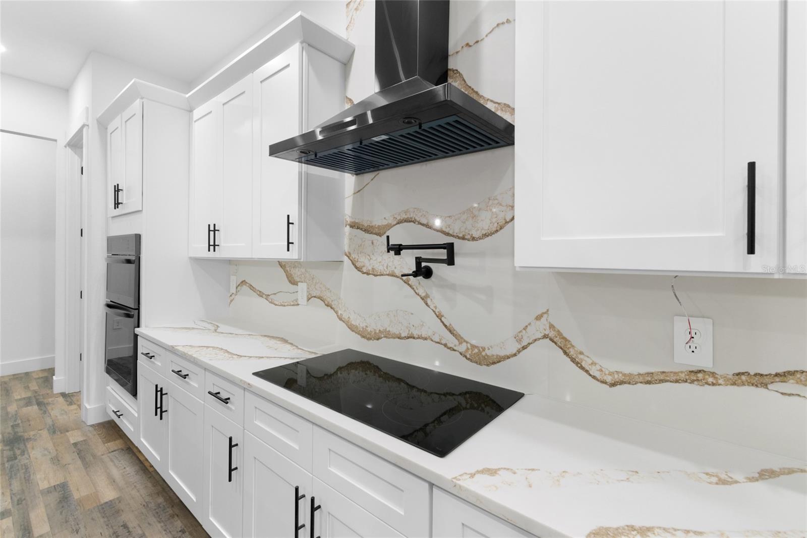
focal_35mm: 15
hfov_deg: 100.4
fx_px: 336
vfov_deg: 77.3
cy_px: 269
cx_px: 404
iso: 250
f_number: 9
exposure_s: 1/15
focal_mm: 10
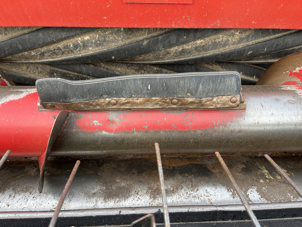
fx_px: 227
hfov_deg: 67.3
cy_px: 114
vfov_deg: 53.1
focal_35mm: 26
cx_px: 151
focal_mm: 5.1
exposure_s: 1/122
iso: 32
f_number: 1.6
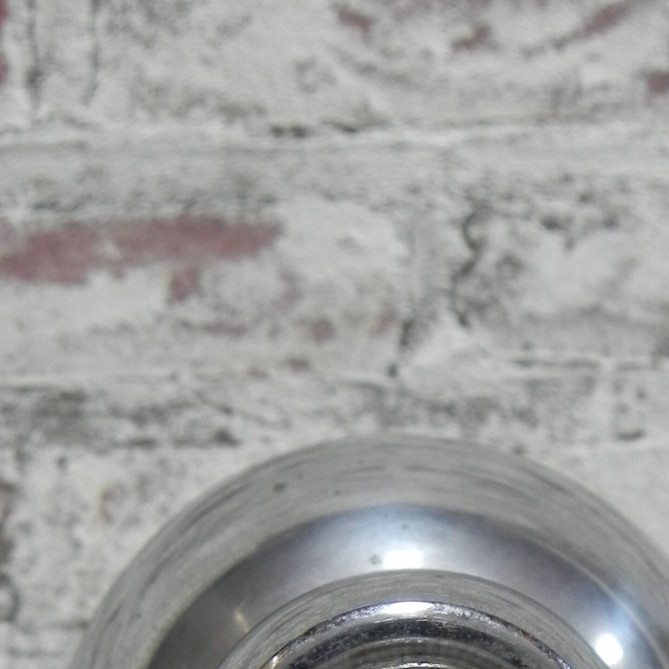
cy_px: 808
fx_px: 1421
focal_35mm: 65
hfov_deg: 26.4
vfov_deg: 24.0
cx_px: 409
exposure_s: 1/41
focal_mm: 5.2
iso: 160
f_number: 2.8
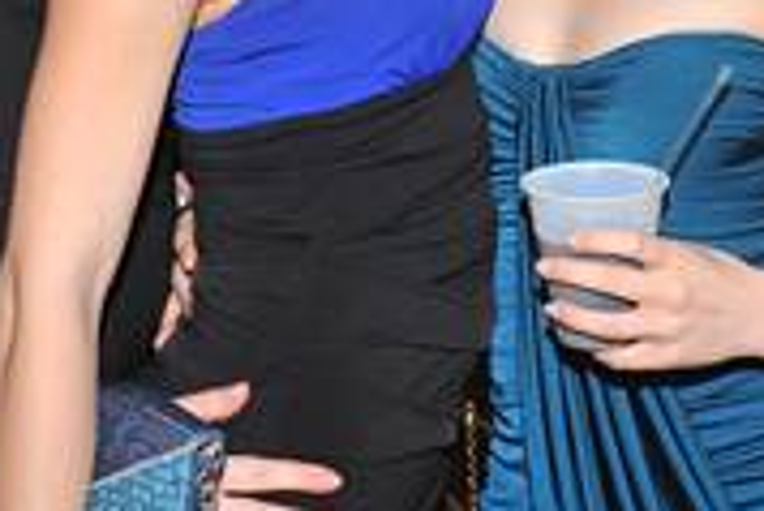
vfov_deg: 12.5
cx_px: 451
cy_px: -245
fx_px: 2230
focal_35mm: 105
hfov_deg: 19.4
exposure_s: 1/100
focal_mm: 34
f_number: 4.5
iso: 1250
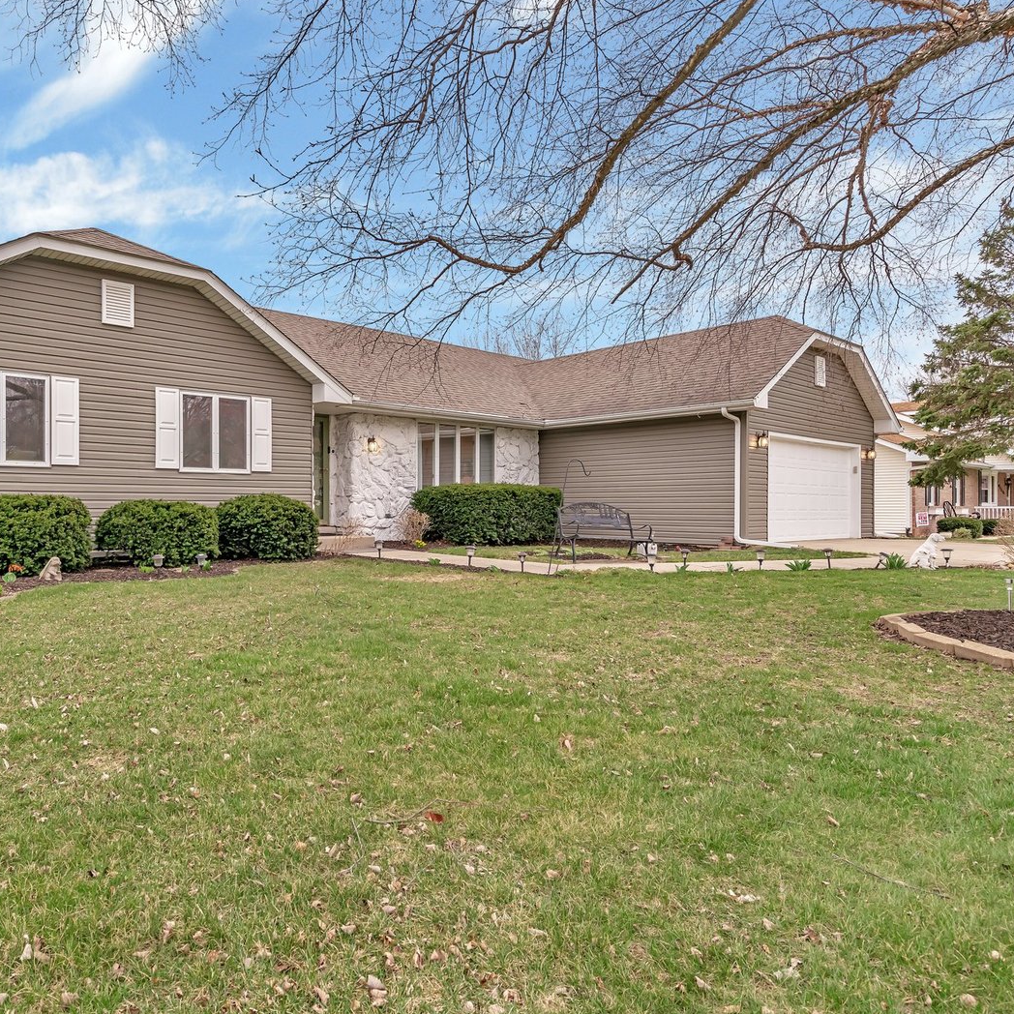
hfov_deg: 70.0
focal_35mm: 21
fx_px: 696
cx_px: 336
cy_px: 501
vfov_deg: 72.1
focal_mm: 16
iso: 400
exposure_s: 1/40
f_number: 9
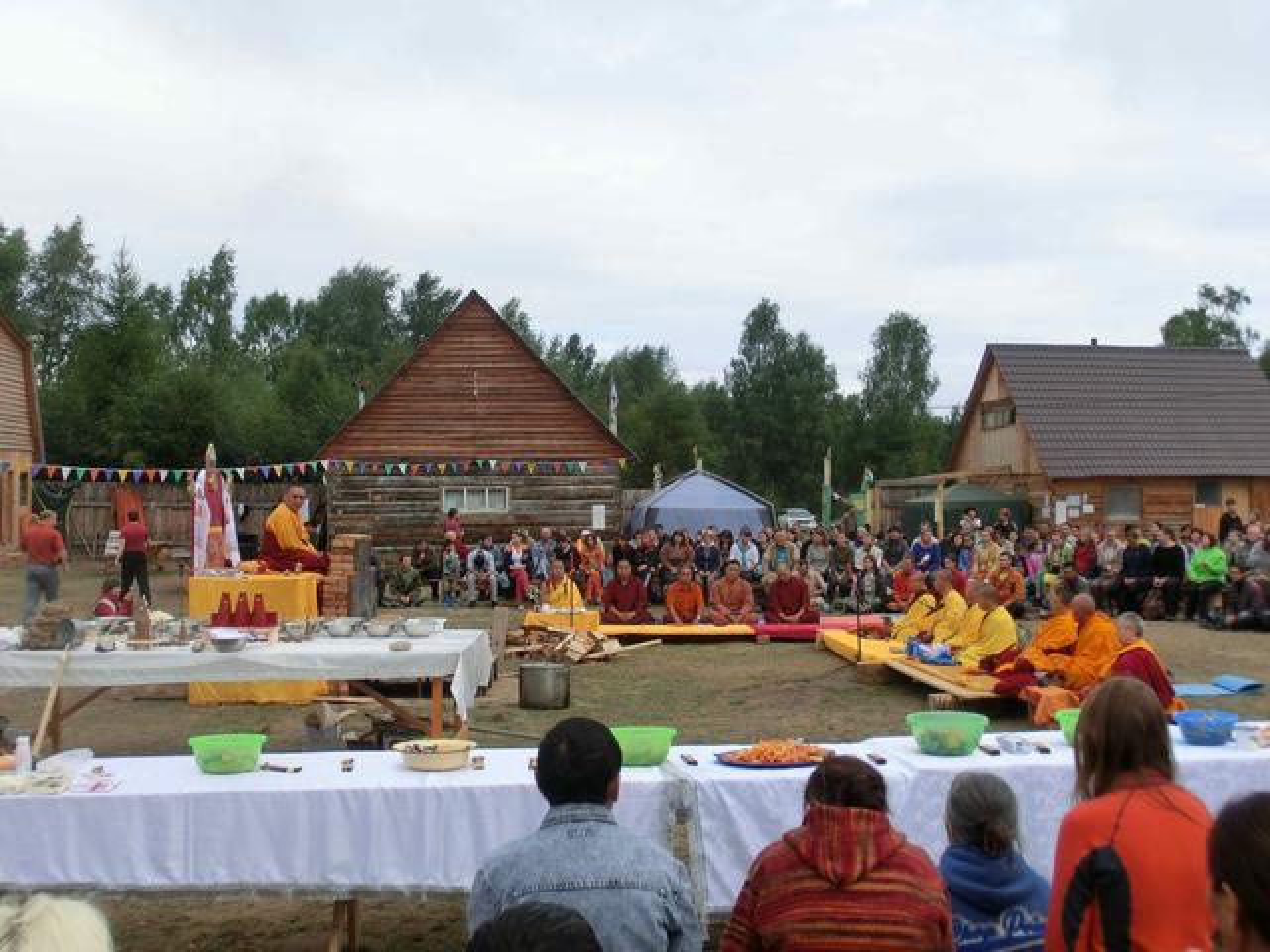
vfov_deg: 32.9
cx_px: 635
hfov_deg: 42.9
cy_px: 476
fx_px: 1614
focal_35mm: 44
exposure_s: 1/640
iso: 100
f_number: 4.2
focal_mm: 7.87
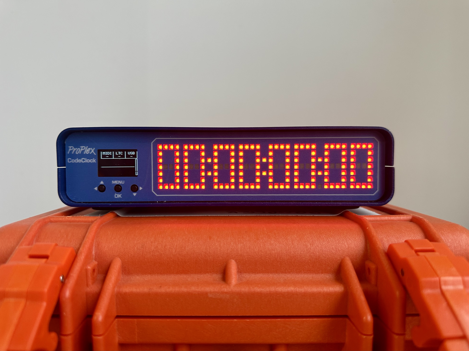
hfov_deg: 71.6
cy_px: 176
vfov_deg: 56.8
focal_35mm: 24
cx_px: 234
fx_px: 325
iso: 200
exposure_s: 1/100
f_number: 1.78
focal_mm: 6.86
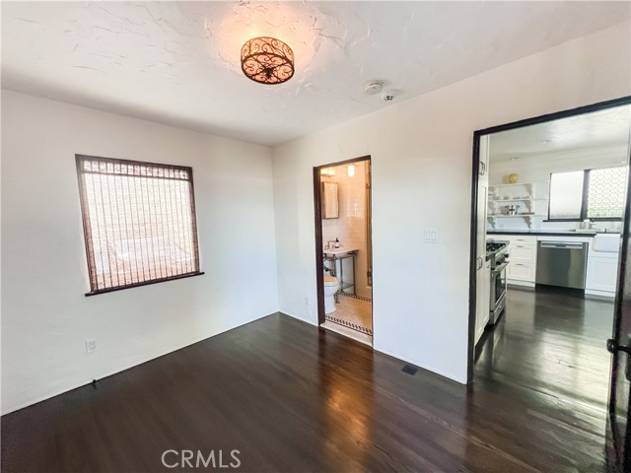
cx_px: 316
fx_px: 237
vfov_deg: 89.9
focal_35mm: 13
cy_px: 236
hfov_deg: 106.2
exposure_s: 1/120
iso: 200
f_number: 1.8
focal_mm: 1.57
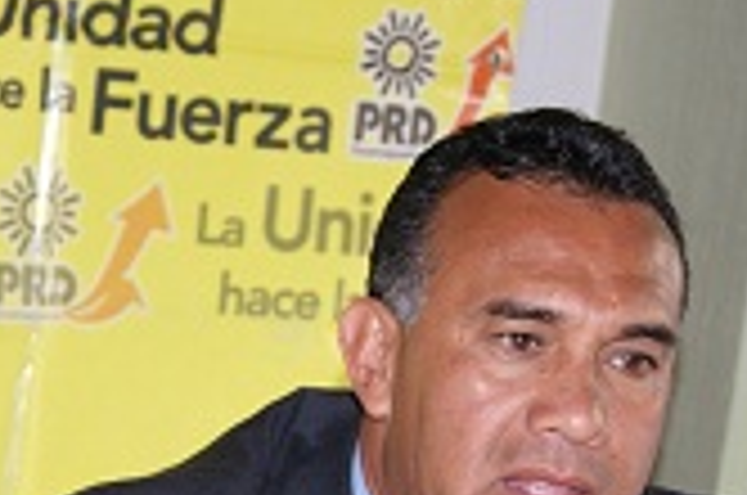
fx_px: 3003
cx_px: -22
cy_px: 497
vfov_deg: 9.4
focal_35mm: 145
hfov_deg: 13.9
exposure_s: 1/60
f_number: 5.6
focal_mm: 40
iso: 400
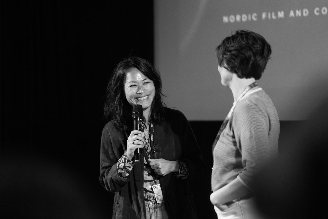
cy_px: 110
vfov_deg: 7.3
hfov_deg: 10.9
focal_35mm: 188
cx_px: 164
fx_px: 1713
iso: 4000
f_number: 2.8
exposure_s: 1/125
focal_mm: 188
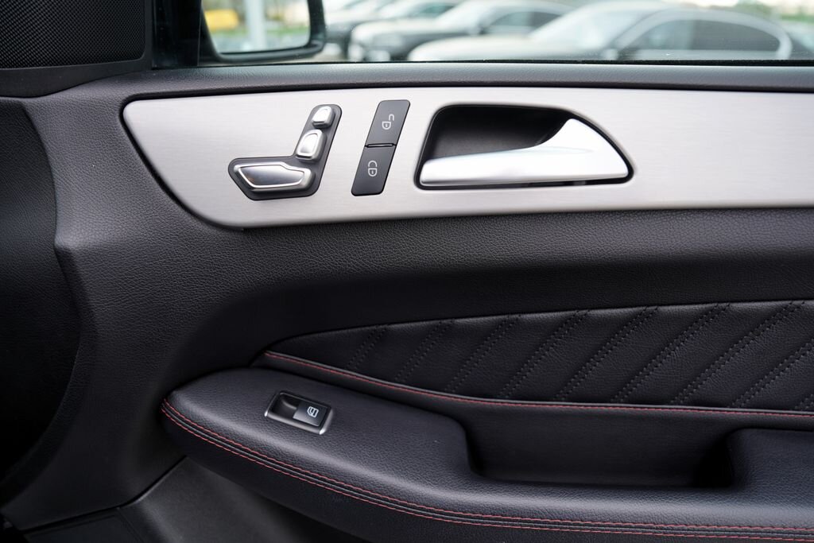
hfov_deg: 73.7
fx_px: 543
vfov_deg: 53.1
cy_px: 272
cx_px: 407
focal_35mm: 24
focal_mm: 24
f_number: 3.2
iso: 100
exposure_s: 1/40
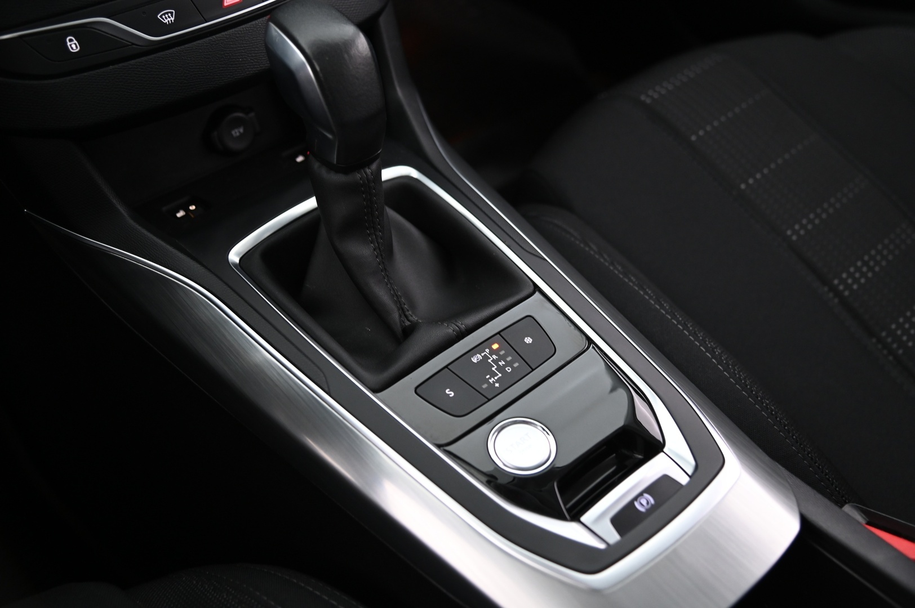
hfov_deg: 48.5
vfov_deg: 33.3
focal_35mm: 40
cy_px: 304
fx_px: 1016
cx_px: 458
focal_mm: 40
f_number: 4
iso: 2000
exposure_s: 1/15
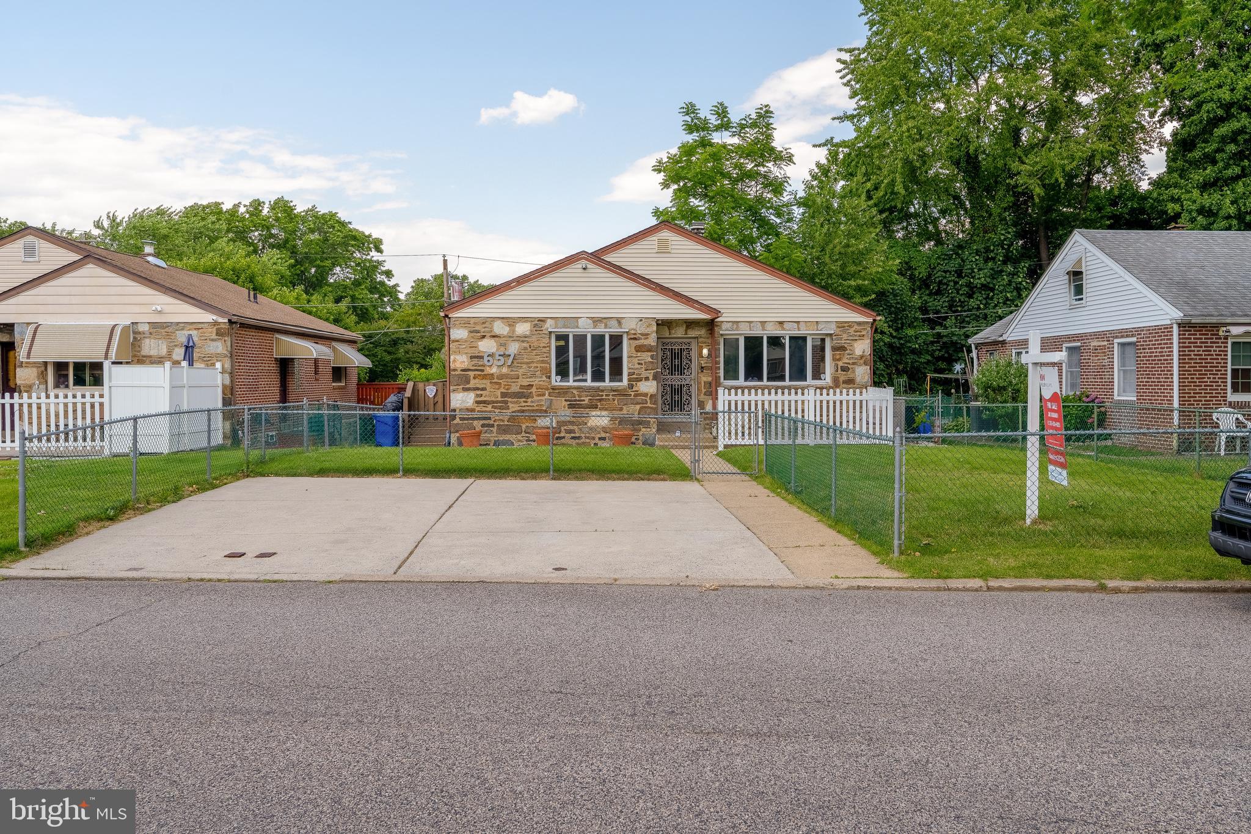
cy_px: 417
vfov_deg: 45.7
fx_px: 990
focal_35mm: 28
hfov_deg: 64.6
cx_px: 626
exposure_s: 1/6400
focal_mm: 28.5
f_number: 8
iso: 400
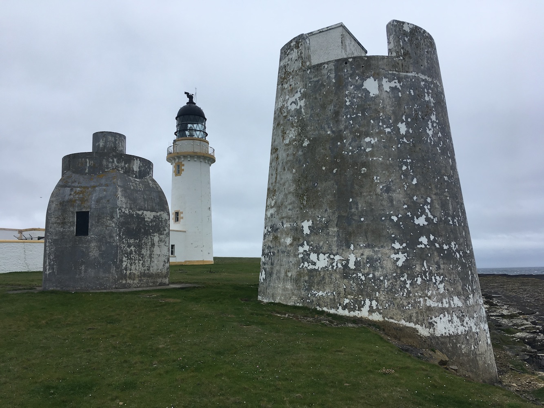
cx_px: 272
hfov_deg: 61.7
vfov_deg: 48.2
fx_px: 456
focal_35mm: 29
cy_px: 204
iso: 25
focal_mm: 4.15
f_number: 2.2
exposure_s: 1/769
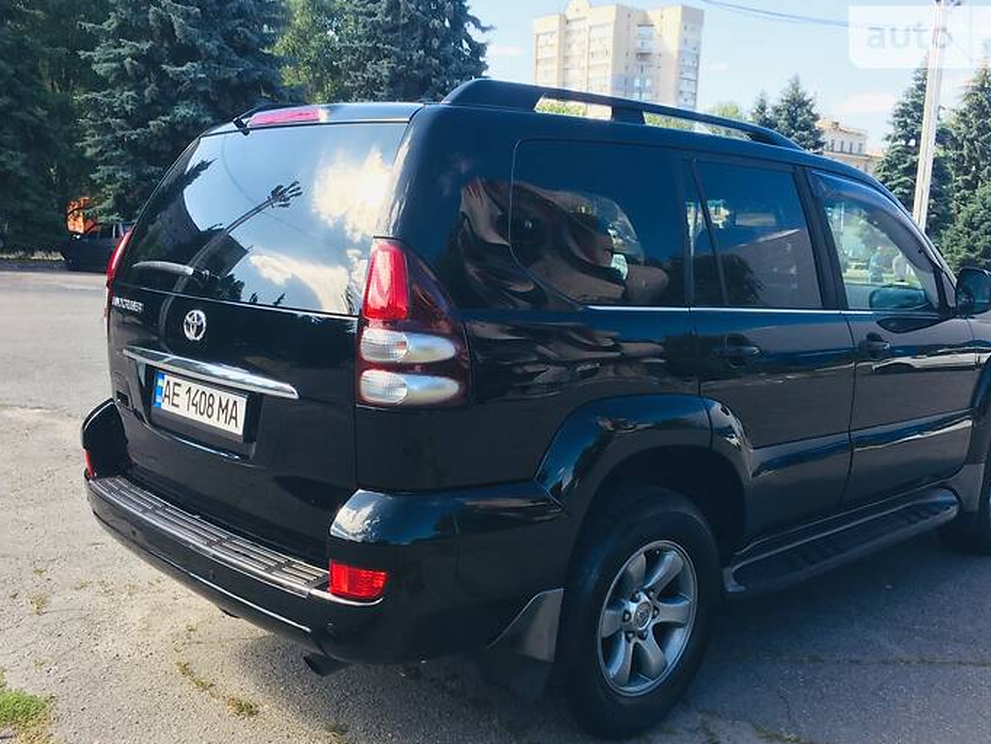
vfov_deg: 41.7
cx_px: 498
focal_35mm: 34
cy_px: 424
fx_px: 974
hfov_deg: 53.9
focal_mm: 4.2
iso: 32
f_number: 2.2
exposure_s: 1/350
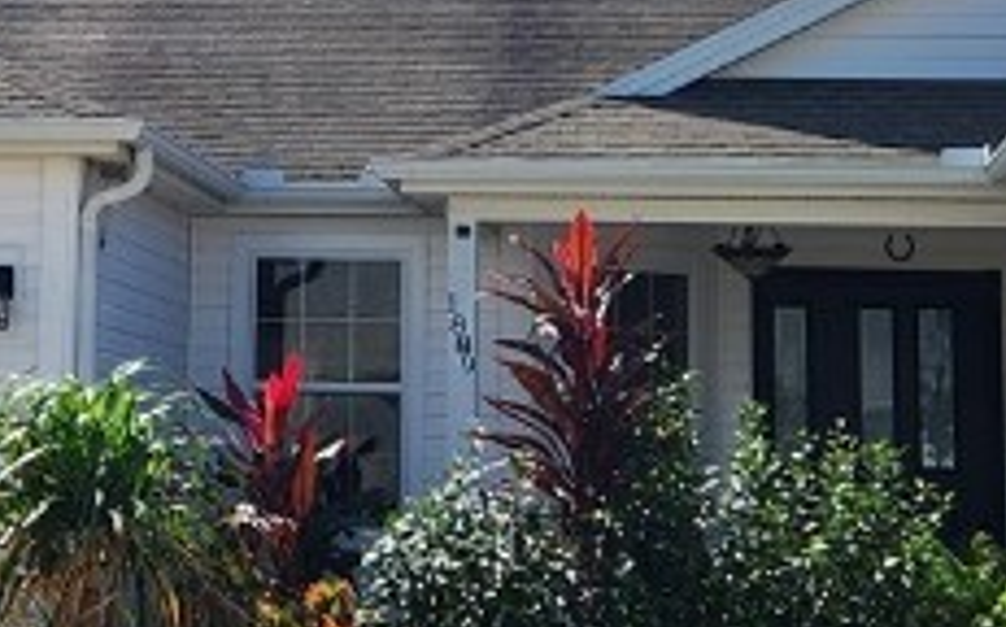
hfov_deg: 19.2
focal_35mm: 108
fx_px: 2959
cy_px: -87
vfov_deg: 11.9
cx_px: 305
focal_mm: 5.4
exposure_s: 1/3050
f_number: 1.8
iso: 20
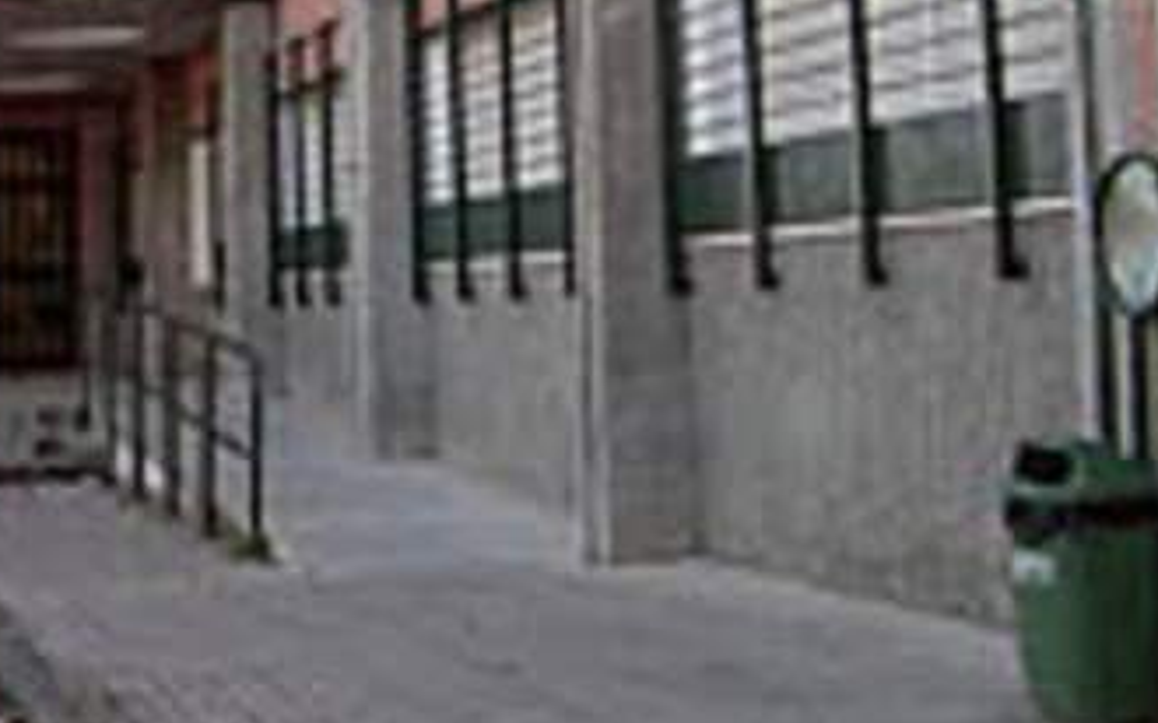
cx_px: 225
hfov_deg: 26.0
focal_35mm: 78
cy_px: 11
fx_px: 2461
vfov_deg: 16.4
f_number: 2.8
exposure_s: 1/188
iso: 100
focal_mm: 8
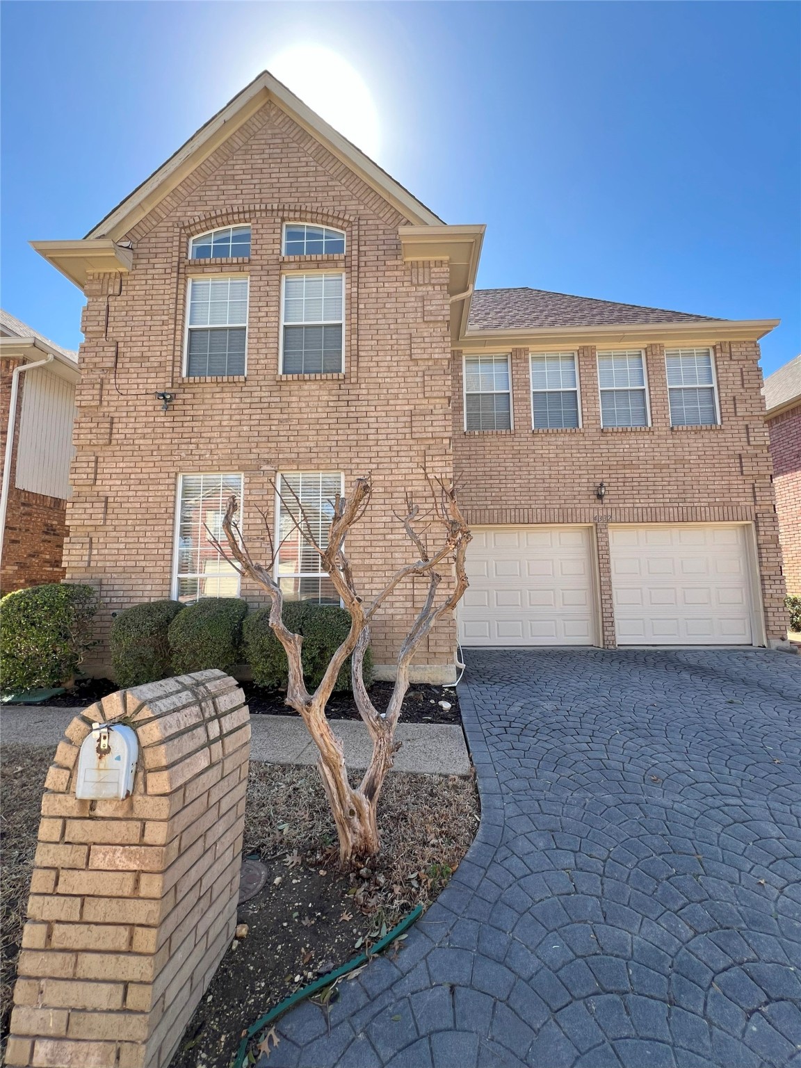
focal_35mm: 13
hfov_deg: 89.9
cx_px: 400
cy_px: 534
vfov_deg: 106.2
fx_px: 401
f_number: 1.8
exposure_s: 1/324
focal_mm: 1.57
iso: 32
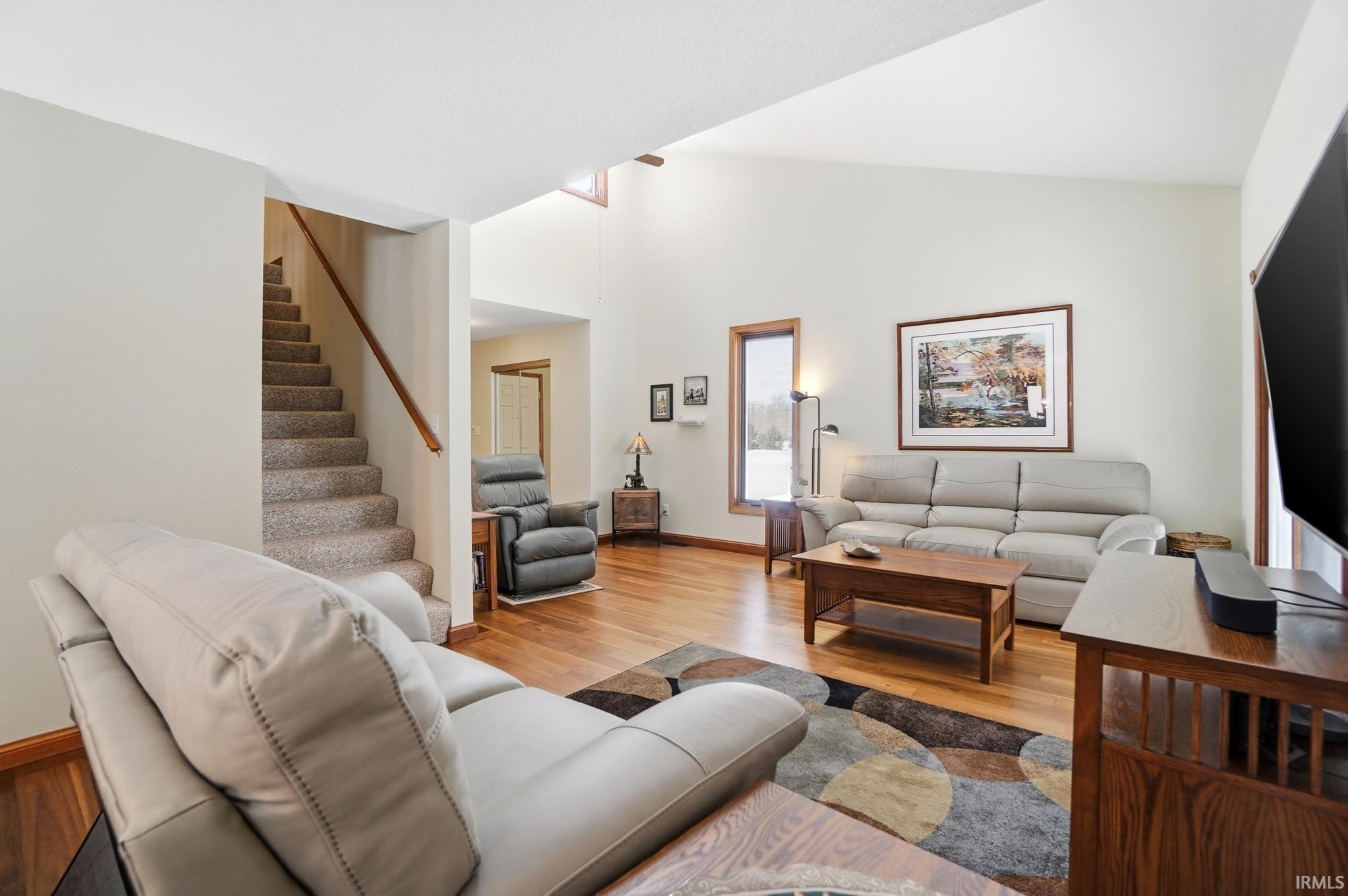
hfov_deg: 100.4
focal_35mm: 15
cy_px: 448
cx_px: 674
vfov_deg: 77.2
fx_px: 561
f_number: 4
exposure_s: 1/200
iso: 100
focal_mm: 10
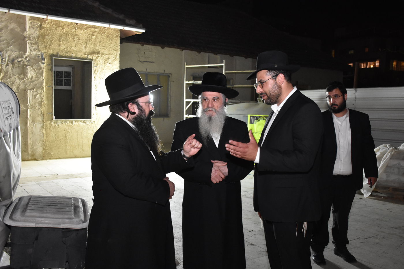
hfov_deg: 53.1
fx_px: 404
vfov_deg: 36.9
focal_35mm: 36
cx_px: 202
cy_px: 134
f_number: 5.6
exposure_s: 1/60
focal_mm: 24
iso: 3200
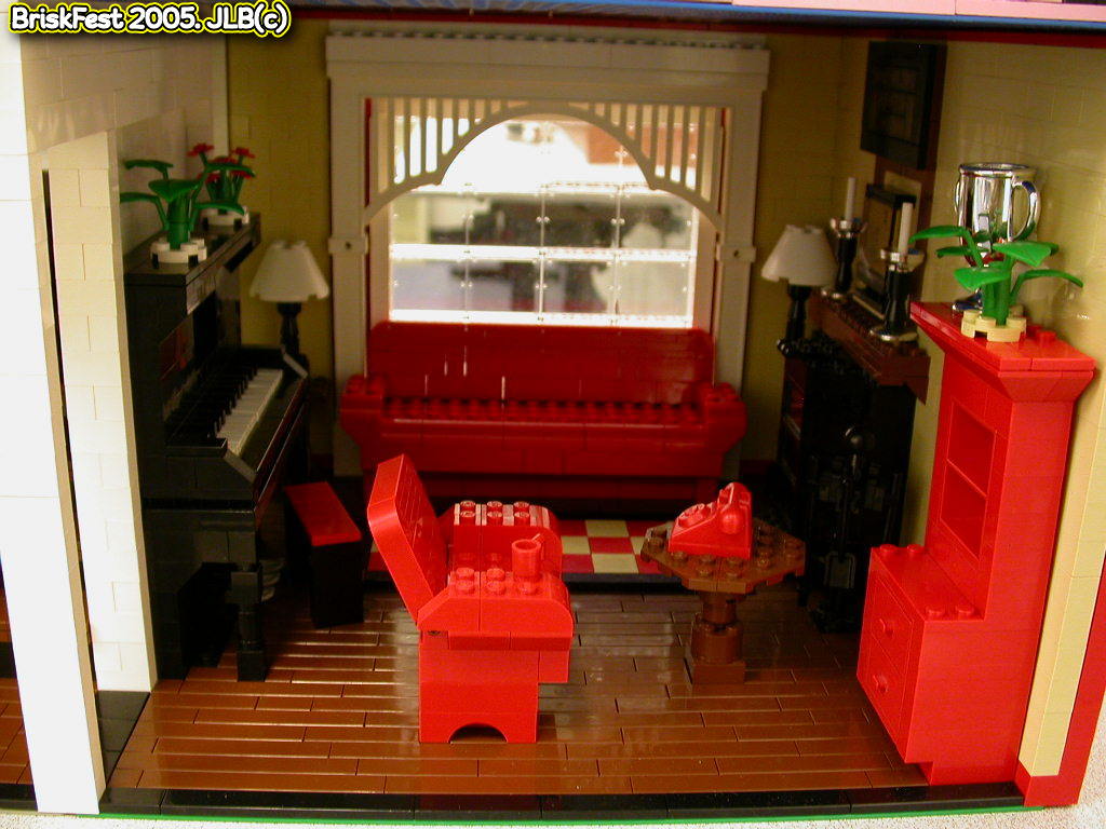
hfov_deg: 49.0
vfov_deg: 37.7
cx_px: 553
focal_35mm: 38
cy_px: 414
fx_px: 1214
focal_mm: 7.85
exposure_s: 1/2.3
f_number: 2.6
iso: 100
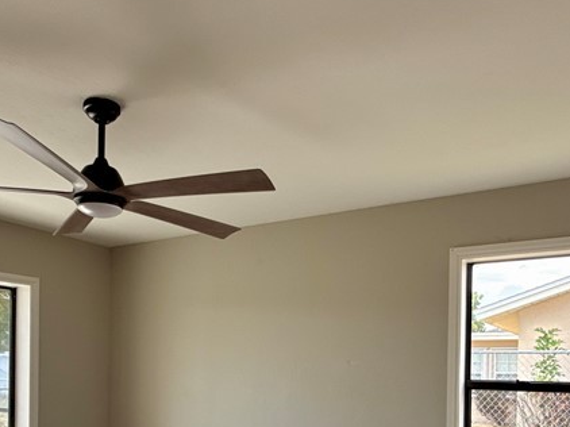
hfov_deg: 53.9
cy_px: 369
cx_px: 255
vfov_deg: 39.3
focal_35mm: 34
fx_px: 560
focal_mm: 2.22
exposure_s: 1/129
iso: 64
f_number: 2.2
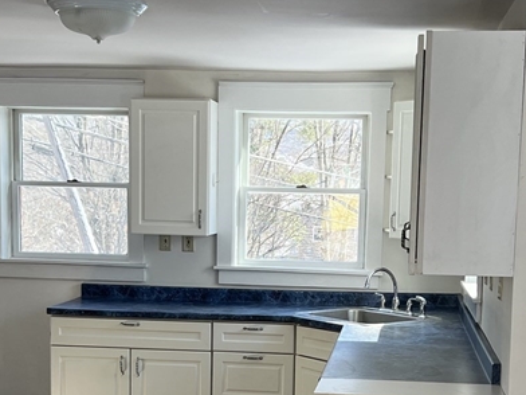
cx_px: 283
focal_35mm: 68
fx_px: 1033
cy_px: 314
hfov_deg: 28.6
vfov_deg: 21.4
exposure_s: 1/367
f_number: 1.5
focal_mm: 5.7
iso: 50
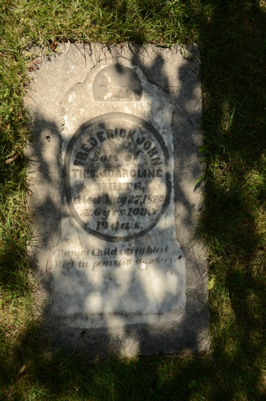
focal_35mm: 39
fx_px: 434
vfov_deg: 49.6
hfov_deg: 34.1
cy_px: 200
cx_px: 133
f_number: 5.6
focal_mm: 26
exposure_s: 1/1250
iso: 1000
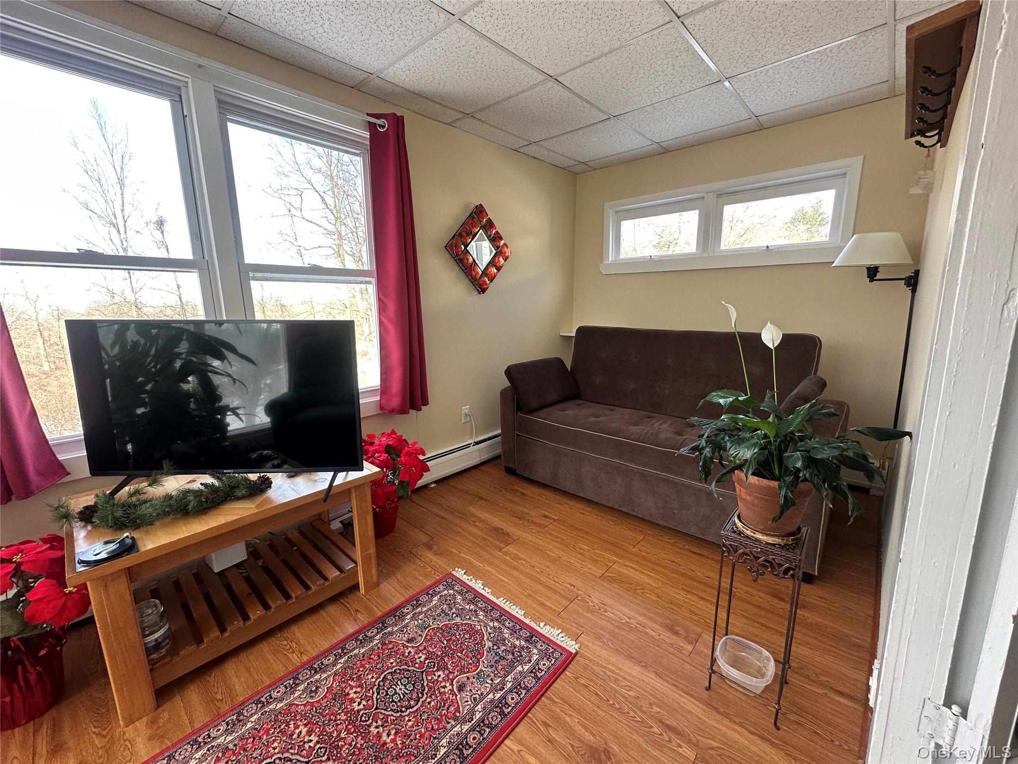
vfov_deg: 85.7
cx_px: 509
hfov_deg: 102.1
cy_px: 382
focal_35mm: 14
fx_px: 412
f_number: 2.2
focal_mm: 2.22
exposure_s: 1/120
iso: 125
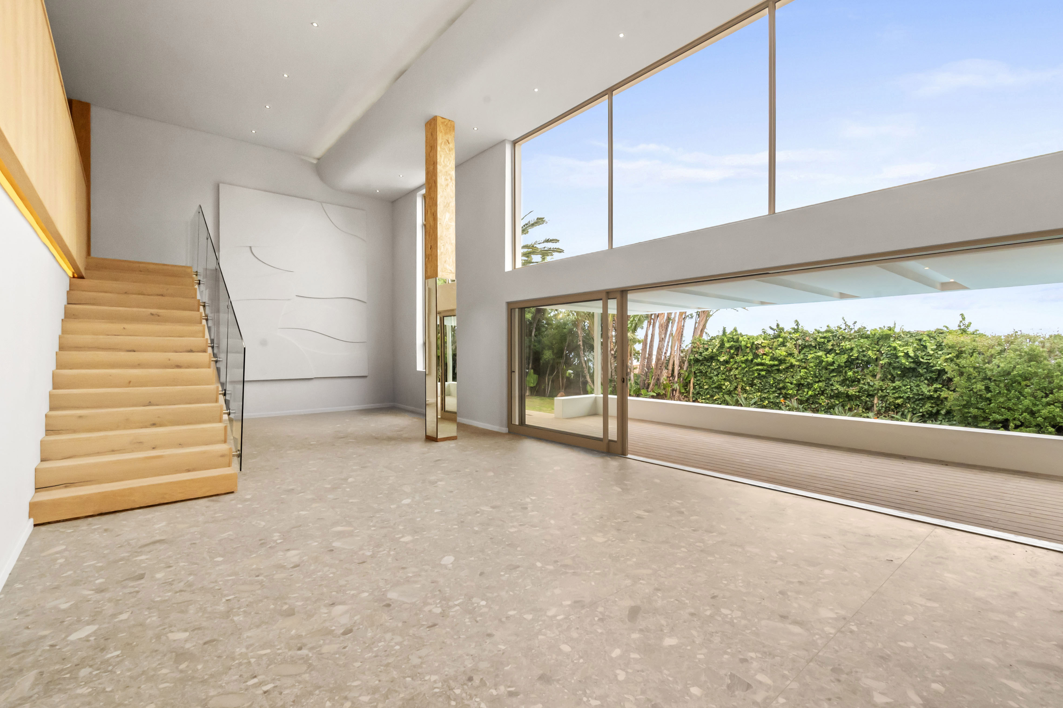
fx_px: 443
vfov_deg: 77.3
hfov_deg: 100.4
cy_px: 354
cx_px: 532
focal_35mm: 15
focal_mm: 10
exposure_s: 1/160
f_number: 14
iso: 400
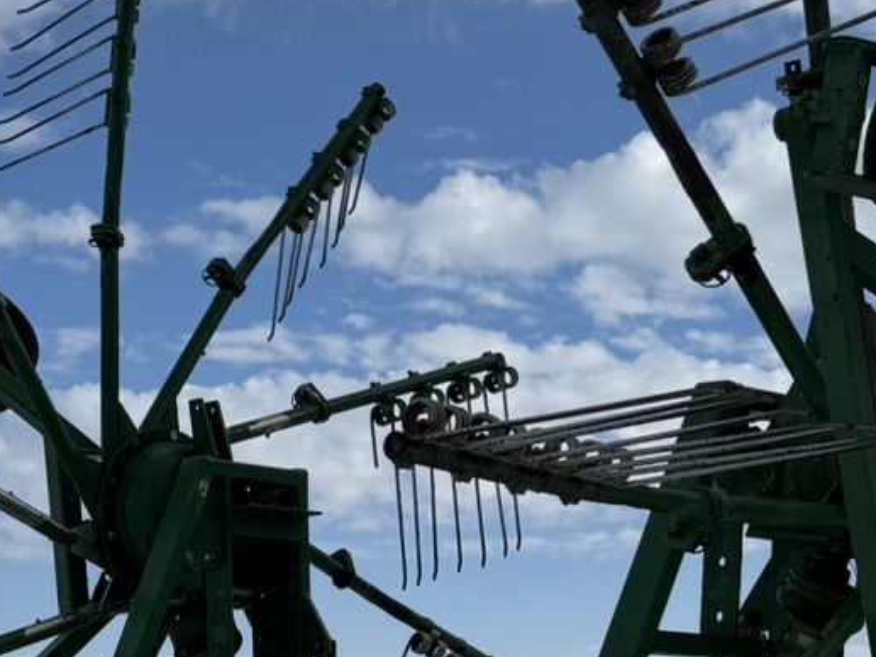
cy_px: 776
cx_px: 180
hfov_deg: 20.4
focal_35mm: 95
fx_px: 2405
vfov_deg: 15.1
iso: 80
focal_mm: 6.76
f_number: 1.78
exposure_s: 1/9009
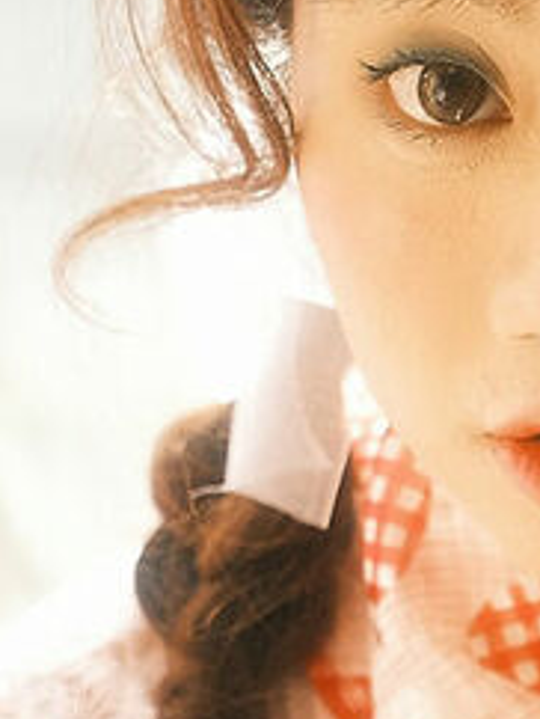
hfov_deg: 4.9
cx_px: 154
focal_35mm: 304
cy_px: 565
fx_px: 6312
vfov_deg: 6.5
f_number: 2.8
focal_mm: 48.5
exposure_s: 1/125
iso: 200
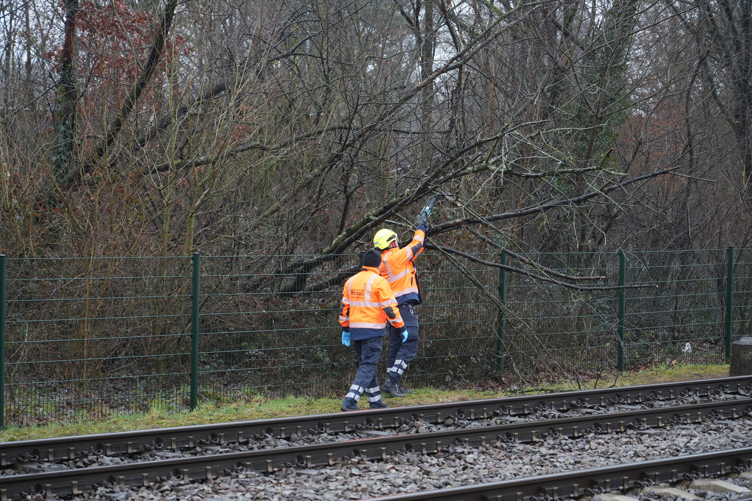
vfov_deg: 13.0
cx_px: 376
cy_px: 250
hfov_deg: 19.5
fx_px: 2193
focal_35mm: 105
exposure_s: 1/200
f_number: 5
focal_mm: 105
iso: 800
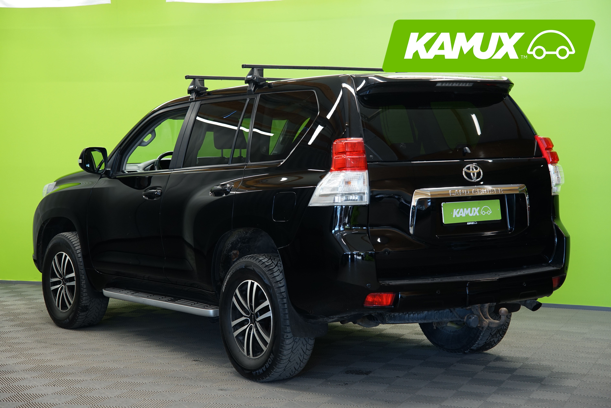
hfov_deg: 28.5
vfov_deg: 19.2
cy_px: 204
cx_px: 306
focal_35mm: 71
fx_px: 1205
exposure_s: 1/15
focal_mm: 71
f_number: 5.6
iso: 500
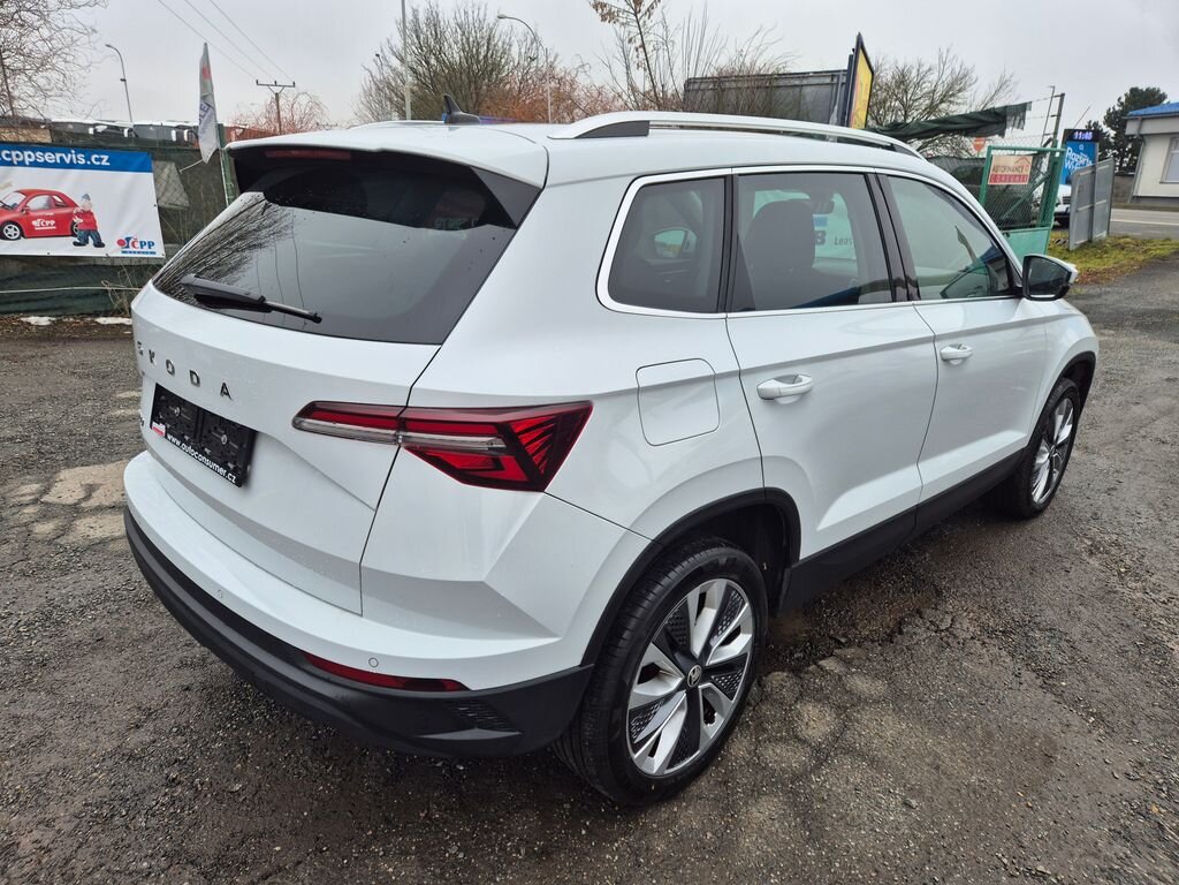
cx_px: 590
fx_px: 783
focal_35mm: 23
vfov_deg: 58.9
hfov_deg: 73.9
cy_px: 442
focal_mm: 5.4
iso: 25
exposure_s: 1/336
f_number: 1.8
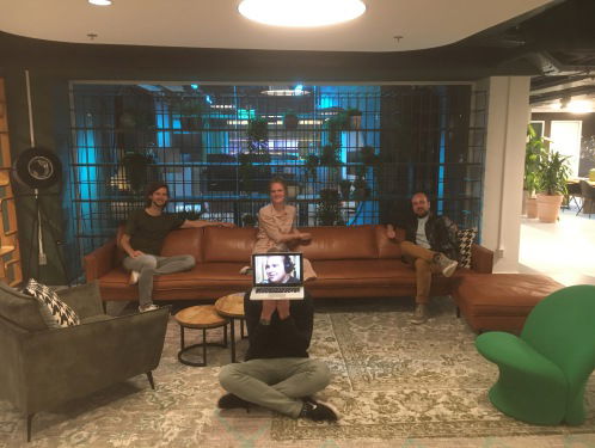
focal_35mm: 29
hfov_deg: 61.6
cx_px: 298
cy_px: 224
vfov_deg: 48.3
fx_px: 499
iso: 200
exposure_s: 1/33
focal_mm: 4.15
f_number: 2.2
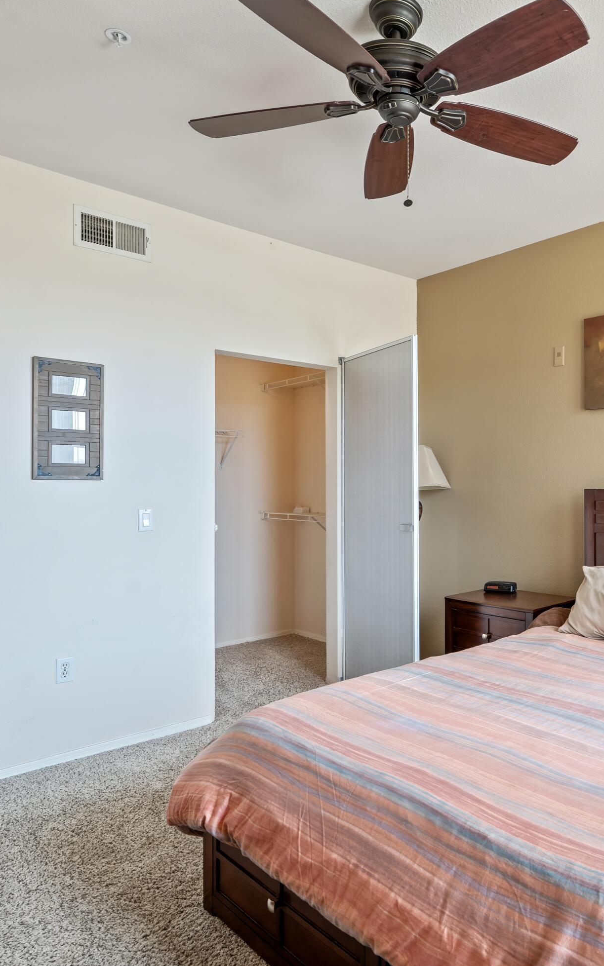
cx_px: 493
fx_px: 658
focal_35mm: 25
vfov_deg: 72.5
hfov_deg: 46.4
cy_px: 479
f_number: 8
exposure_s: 1/10
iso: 800
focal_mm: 16
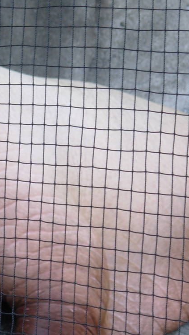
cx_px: -6
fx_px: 2726
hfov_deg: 4.0
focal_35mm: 306
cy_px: 149
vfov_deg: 7.1
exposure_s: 1/22.6
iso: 50
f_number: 4.4
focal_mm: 21.8
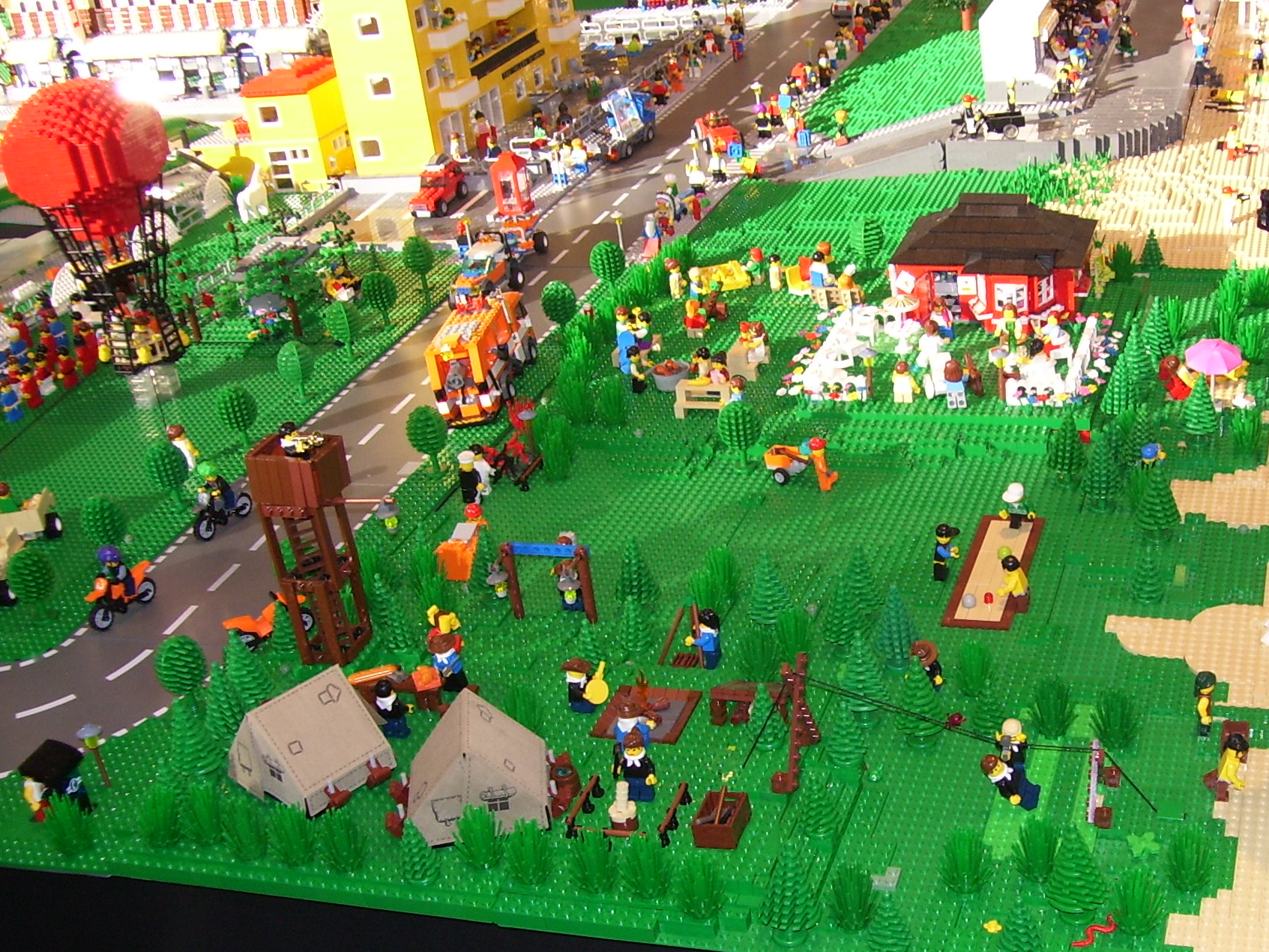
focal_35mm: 49
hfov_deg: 38.4
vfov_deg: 29.6
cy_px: 593
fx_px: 1796
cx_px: 854
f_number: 2.7
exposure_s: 1/60
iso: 80
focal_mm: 6
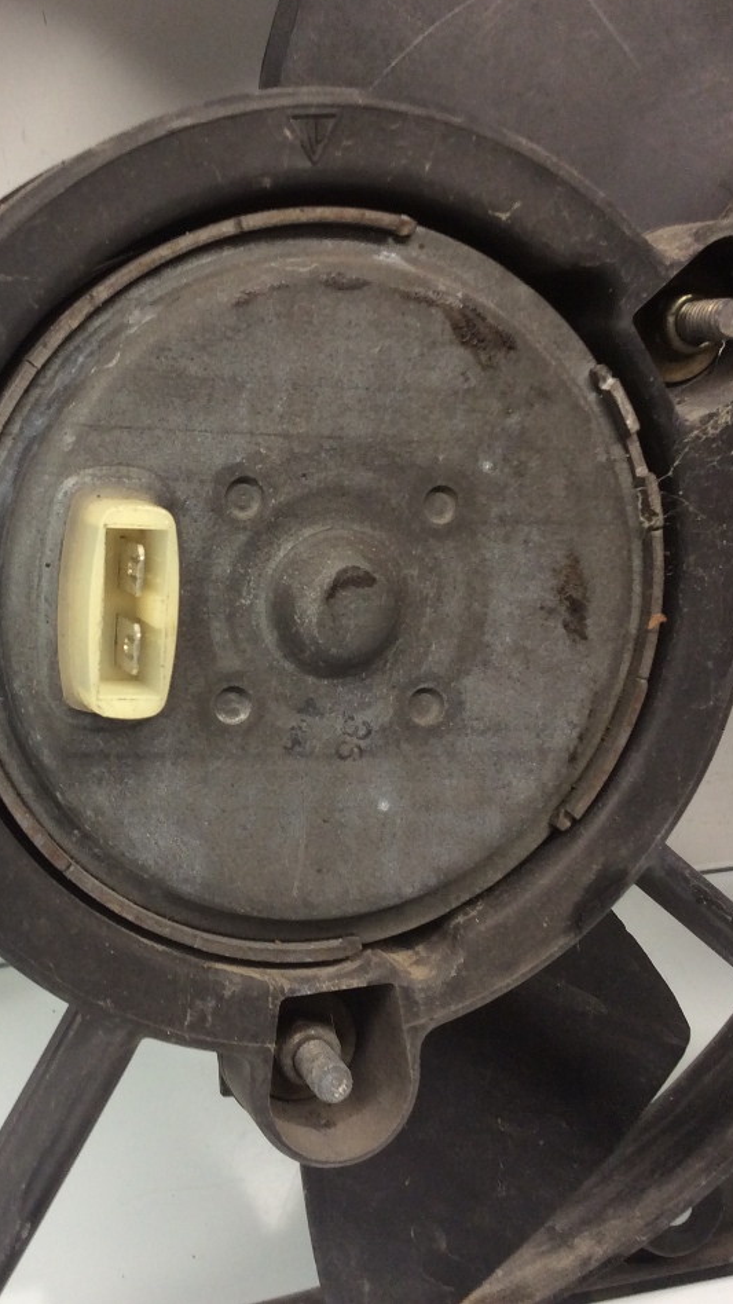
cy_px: 648
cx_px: 146
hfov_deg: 25.0
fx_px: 1625
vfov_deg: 43.7
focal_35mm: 47
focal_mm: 3.3
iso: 40
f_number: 2.4
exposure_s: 1/24
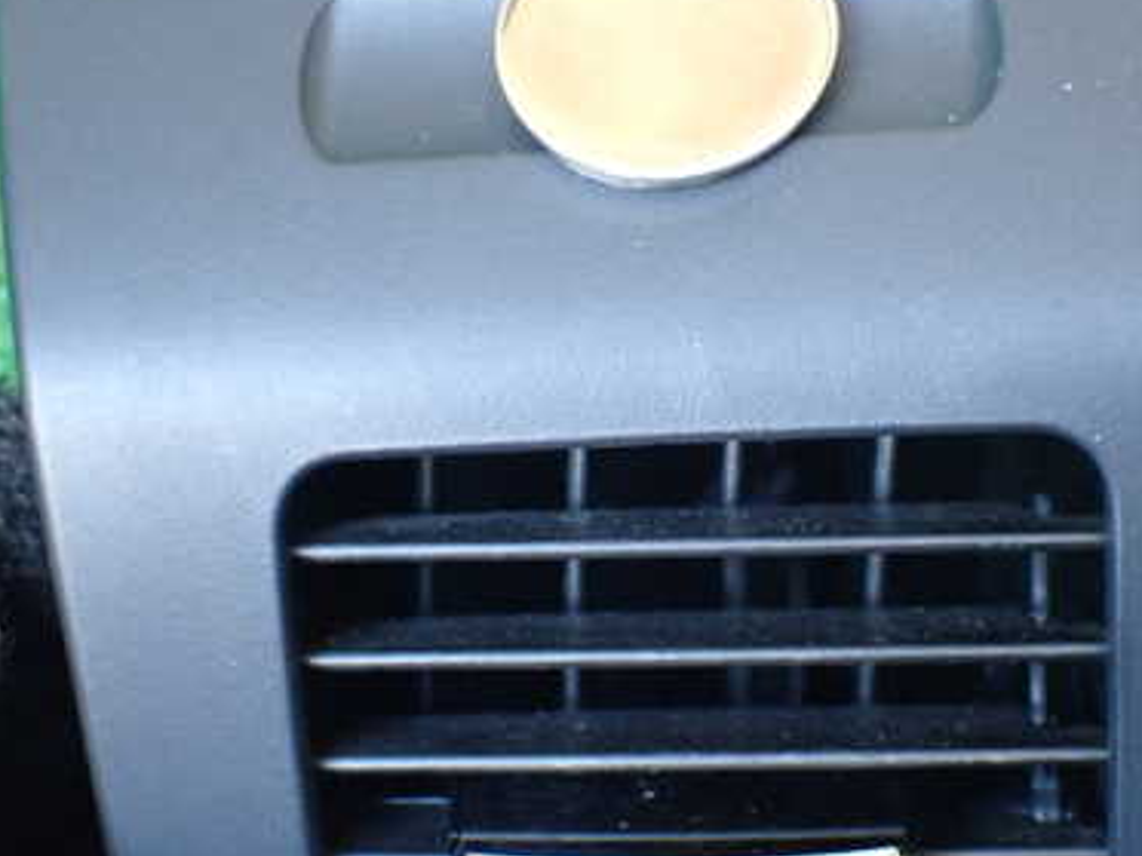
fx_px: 2342
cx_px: 666
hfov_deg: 27.4
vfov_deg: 20.7
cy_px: 399
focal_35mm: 71
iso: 1000
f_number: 2.9
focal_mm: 7.84
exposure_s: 1/40
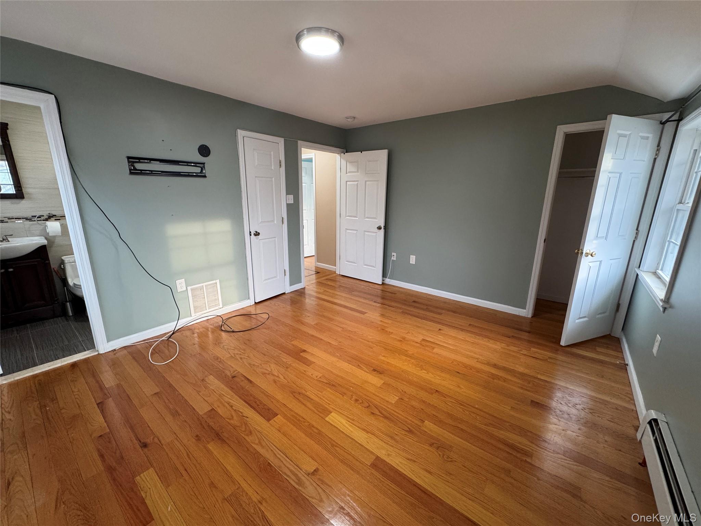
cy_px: 263
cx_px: 350
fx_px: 284
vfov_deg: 85.7
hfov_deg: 102.1
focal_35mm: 14
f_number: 2.2
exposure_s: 1/120
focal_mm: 2.22
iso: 250
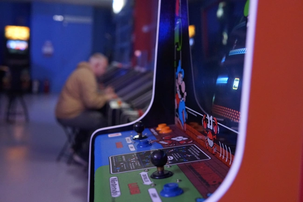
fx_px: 379
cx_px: 152
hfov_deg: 43.6
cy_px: 101
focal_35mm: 45
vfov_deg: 29.9
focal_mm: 30
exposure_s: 1/160
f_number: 2.8
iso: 6400
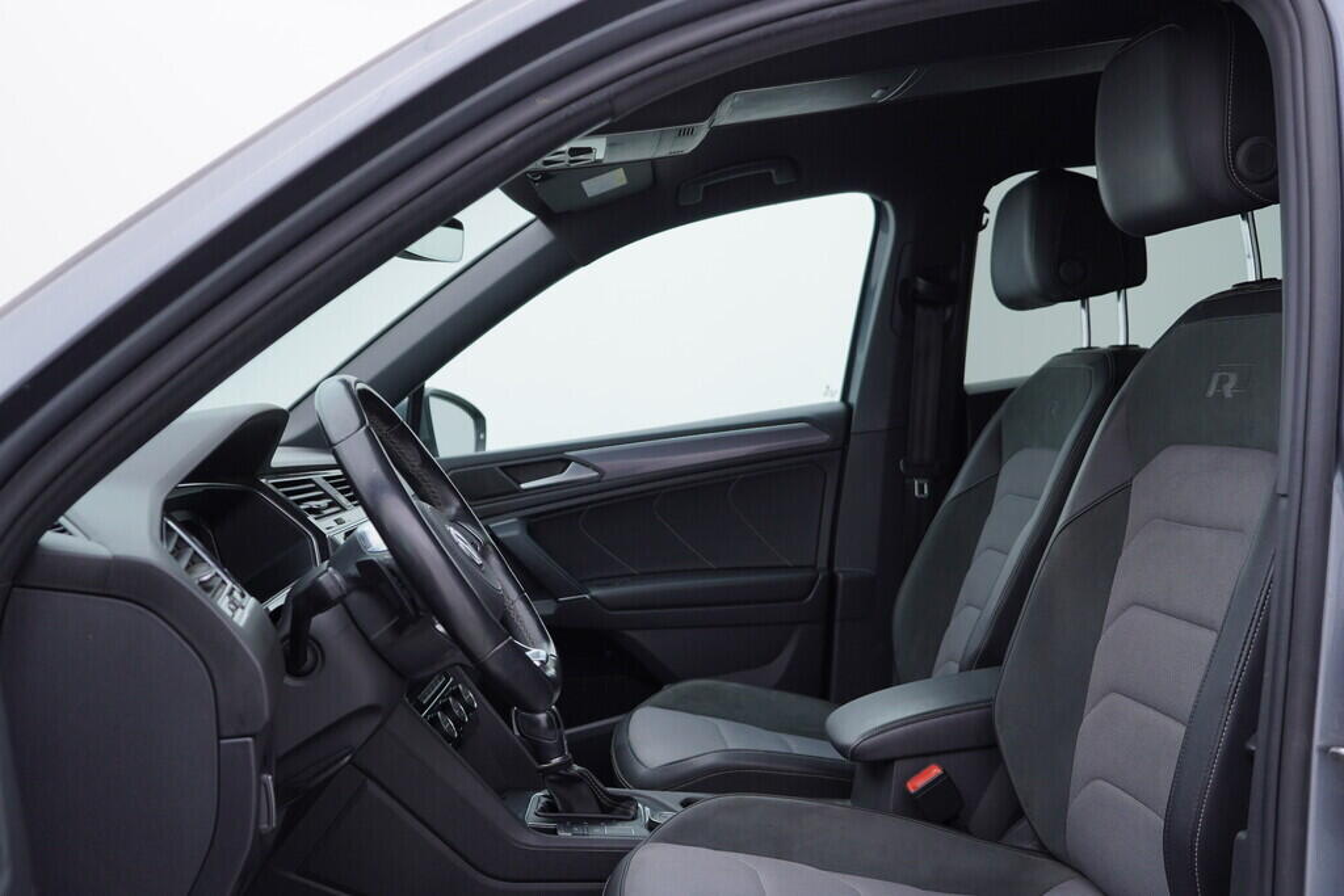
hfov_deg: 53.1
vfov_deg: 36.9
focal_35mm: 36
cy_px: 448
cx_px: 672
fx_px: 1344
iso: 125
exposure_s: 1/60
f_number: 3.5
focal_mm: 24
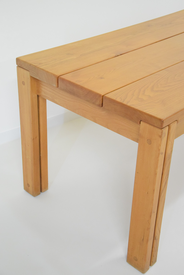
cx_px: 92
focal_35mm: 52
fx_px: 402
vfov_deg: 37.8
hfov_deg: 25.8
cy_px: 138
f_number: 4.5
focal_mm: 35
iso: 3200
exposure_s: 1/60
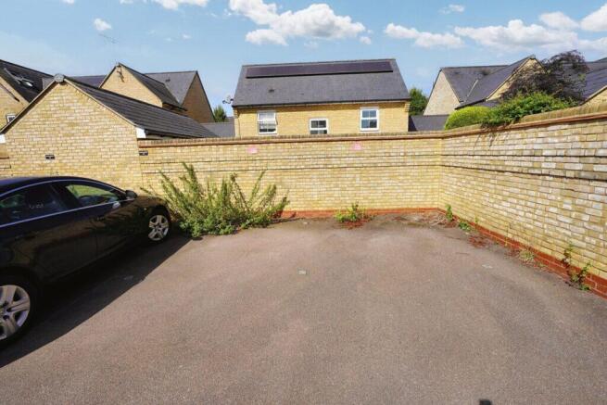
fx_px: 270
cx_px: 304
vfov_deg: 73.8
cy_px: 202
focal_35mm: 16
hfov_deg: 96.7
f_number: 10
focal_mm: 16
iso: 100
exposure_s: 1/160
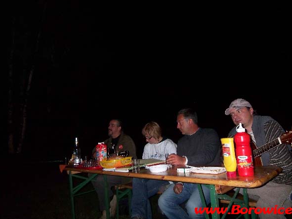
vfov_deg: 54.9
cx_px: 158
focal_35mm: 25
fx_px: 211
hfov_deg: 69.3
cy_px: 103
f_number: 2.8
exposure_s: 1/30
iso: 200
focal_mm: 3.8
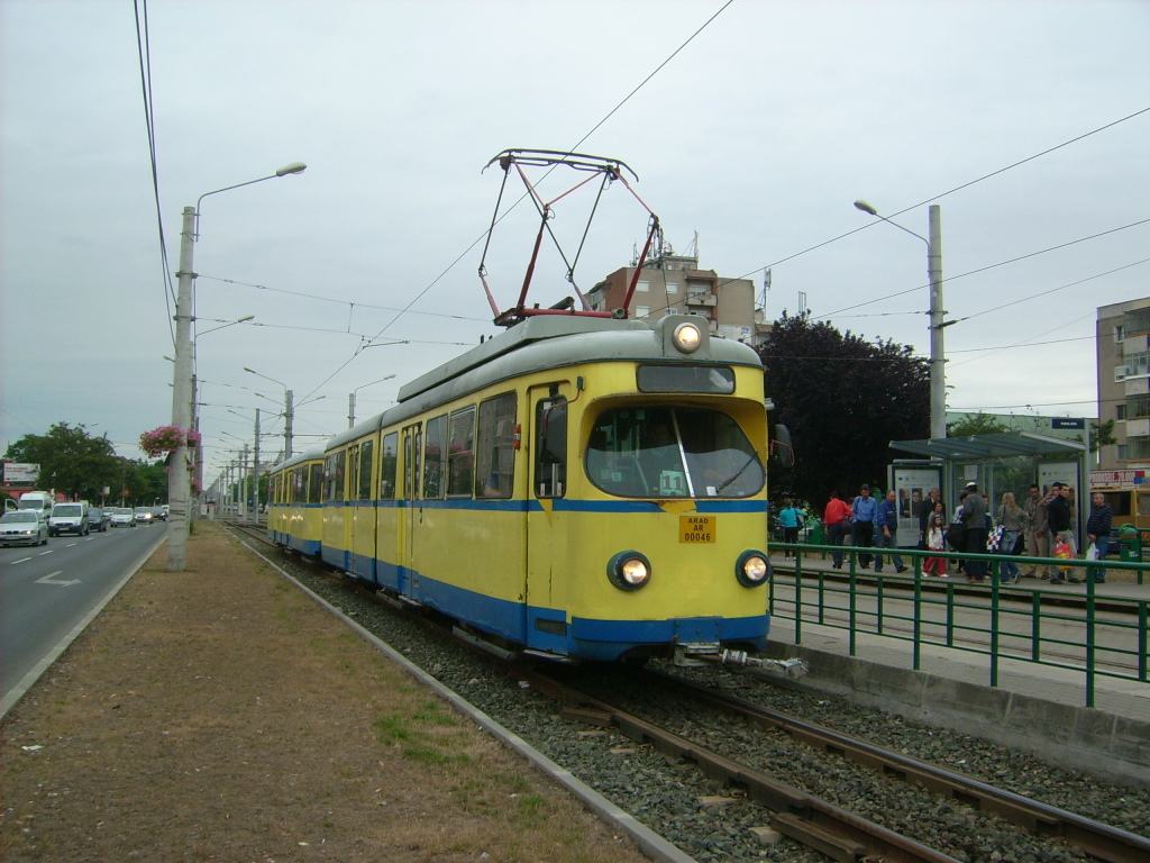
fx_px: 1163
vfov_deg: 40.7
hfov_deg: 52.6
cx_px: 575
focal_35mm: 35
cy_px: 432
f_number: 5.8
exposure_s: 1/148
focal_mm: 5.95
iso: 50
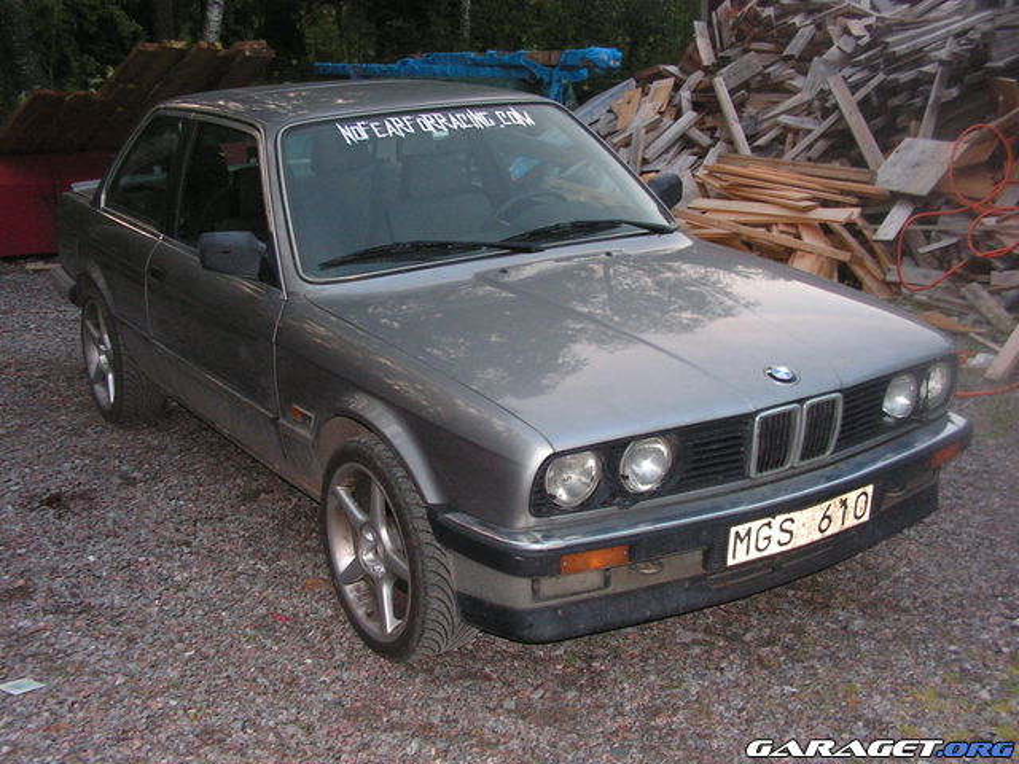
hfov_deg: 42.9
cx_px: 510
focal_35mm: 44
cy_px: 382
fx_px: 1295
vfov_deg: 32.9
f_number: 3.2
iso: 200
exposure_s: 1/40
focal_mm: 7.4
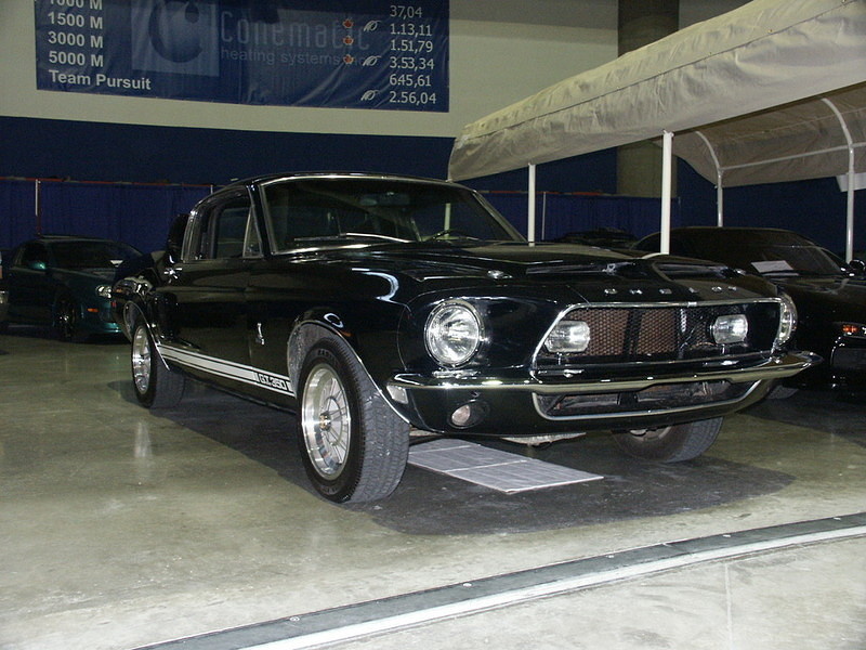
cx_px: 433
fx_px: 1026
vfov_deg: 35.1
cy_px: 325
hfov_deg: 45.8
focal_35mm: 41
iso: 200
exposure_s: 1/45
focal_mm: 10.55
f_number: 2.8
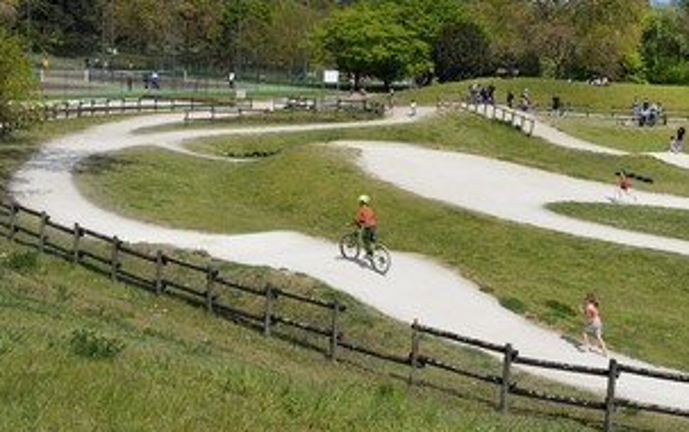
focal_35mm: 65
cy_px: 150
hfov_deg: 31.3
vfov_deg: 20.0
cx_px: 456
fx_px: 1222
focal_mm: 46
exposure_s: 1/320
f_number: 13
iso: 200
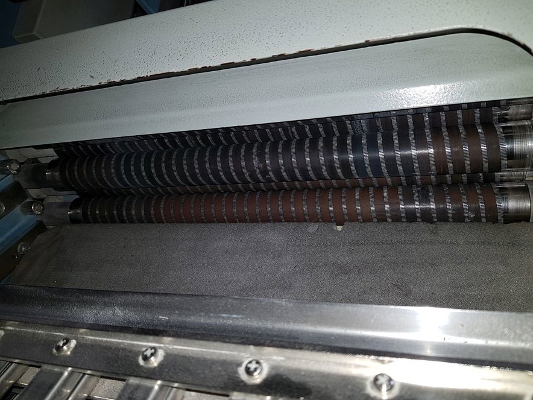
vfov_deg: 53.1
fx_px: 400
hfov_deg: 67.3
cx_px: 266
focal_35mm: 26
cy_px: 200
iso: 40
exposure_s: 1/64
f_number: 1.7
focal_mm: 4.2
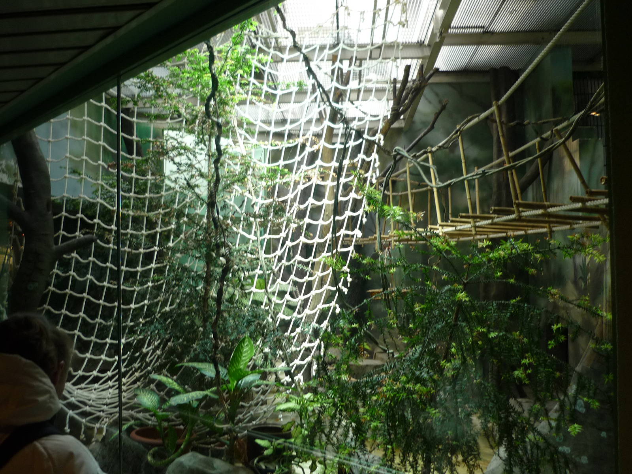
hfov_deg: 55.4
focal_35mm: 33
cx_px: 316
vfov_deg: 42.9
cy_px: 237
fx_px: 602
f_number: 2.8
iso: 125
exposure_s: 1/30
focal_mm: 5.5
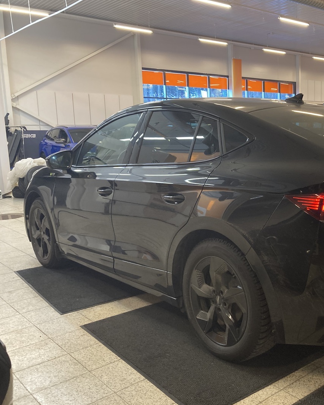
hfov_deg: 38.2
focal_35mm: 37
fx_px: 444
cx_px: 273
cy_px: 201
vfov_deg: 49.1
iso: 125
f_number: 1.8
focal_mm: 3.99
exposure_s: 1/50
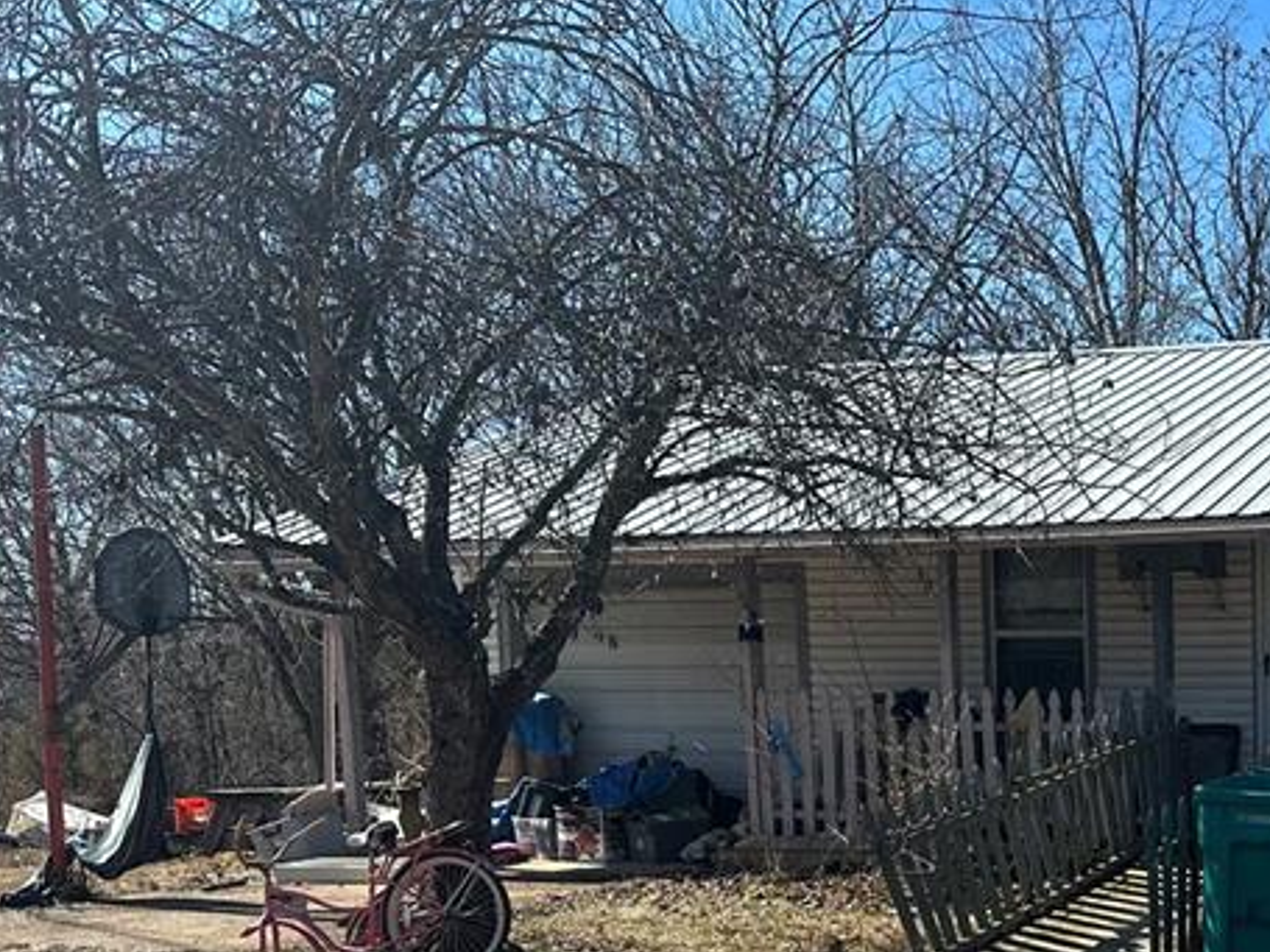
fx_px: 1981
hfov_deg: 32.5
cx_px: 1292
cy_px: 865
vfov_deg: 26.1
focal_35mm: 54
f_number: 1.78
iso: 80
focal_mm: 6.86
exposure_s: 1/3247
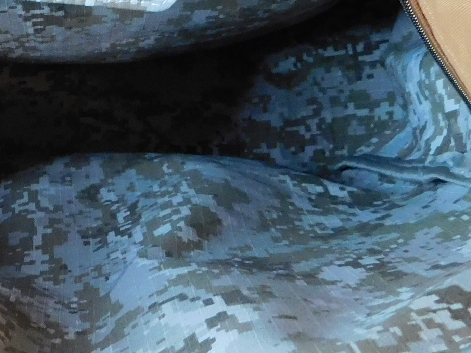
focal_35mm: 77
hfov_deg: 23.8
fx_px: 1048
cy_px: 48
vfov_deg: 18.9
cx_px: -38
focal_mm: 4
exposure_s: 1/10
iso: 400
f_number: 3
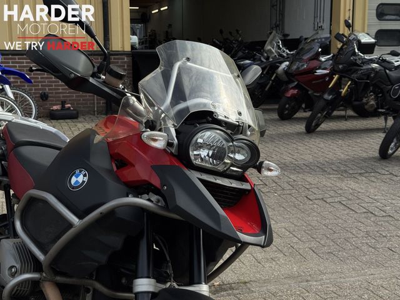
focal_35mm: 48
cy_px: 150
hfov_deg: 39.7
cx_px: 200
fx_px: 555
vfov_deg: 30.3
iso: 64
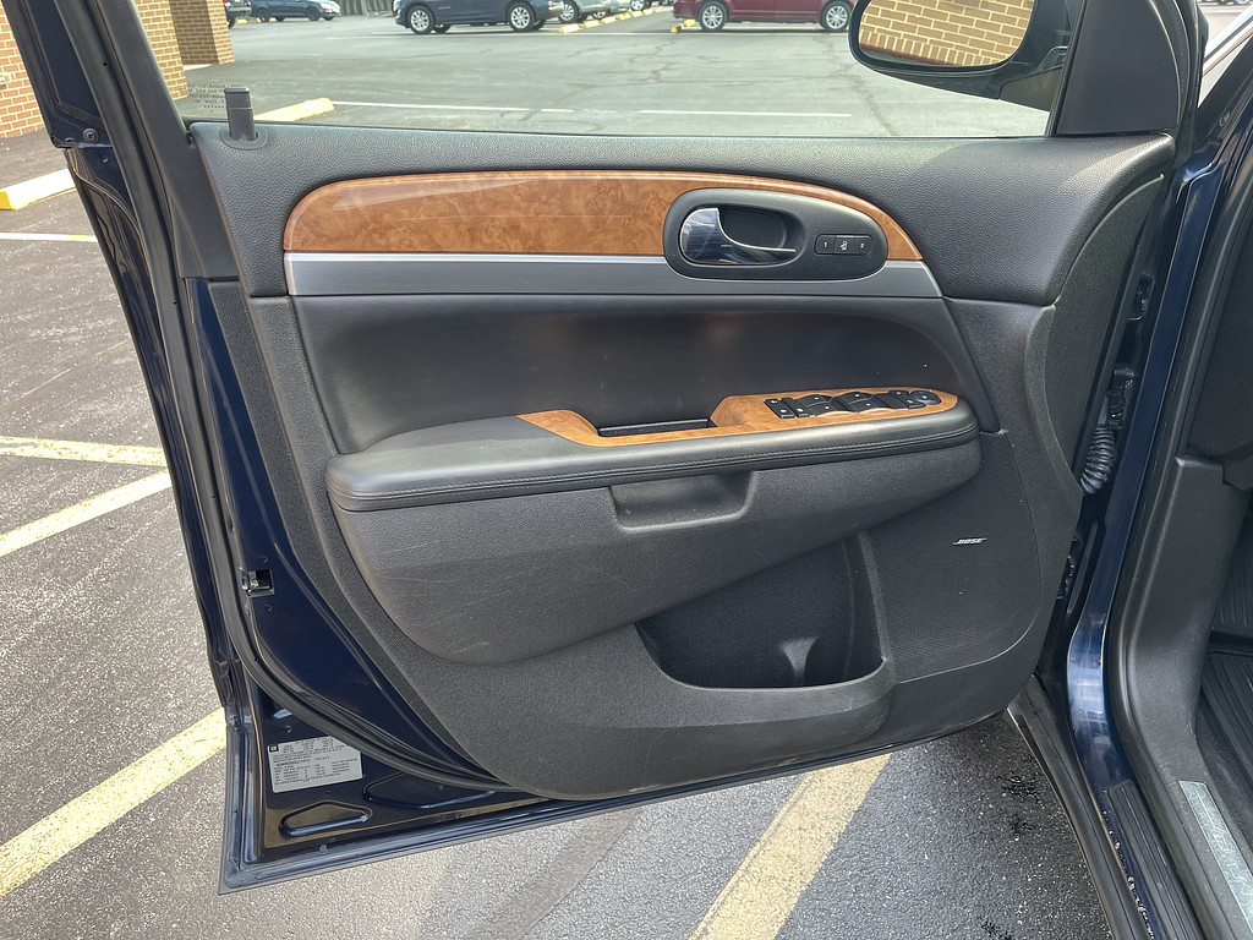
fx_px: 905
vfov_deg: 54.9
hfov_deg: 69.4
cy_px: 470
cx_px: 626
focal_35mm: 25
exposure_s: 1/121
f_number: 1.6
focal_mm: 5.1
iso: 32
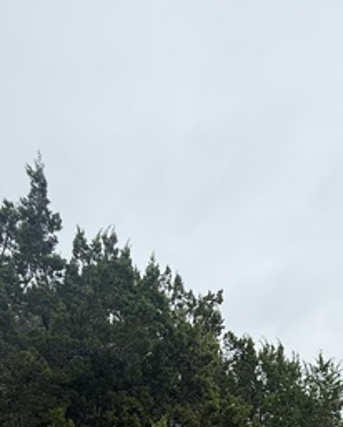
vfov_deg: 38.7
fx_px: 431
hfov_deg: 41.7
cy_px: 513
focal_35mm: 34
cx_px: 270
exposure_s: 1/379
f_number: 2.2
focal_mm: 2.22
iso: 50
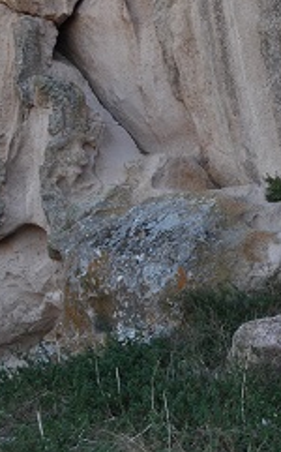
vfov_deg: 21.0
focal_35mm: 99
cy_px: 156
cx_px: 508
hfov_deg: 12.1
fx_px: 1217
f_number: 6.3
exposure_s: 1/160
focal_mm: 26
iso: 200
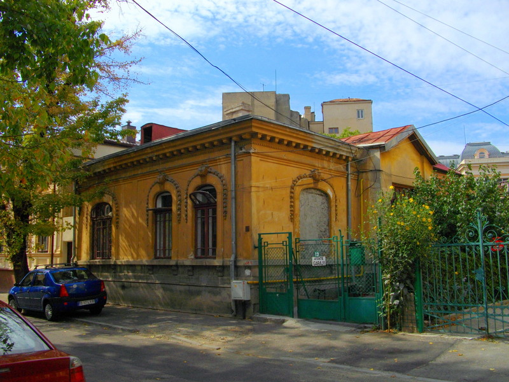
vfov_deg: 45.4
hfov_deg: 58.4
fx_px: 456
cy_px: 191
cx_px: 254
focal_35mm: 31
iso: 100
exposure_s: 1/200
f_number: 8.8
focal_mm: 5.7
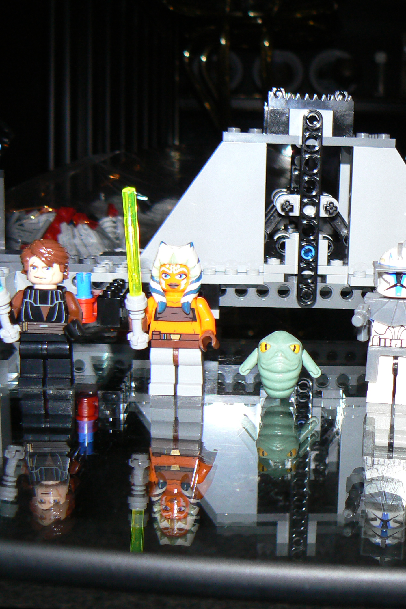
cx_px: 348
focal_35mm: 50
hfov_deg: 26.3
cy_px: 304
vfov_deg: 39.6
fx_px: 846
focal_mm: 6
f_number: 2.8
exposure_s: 1/30
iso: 100
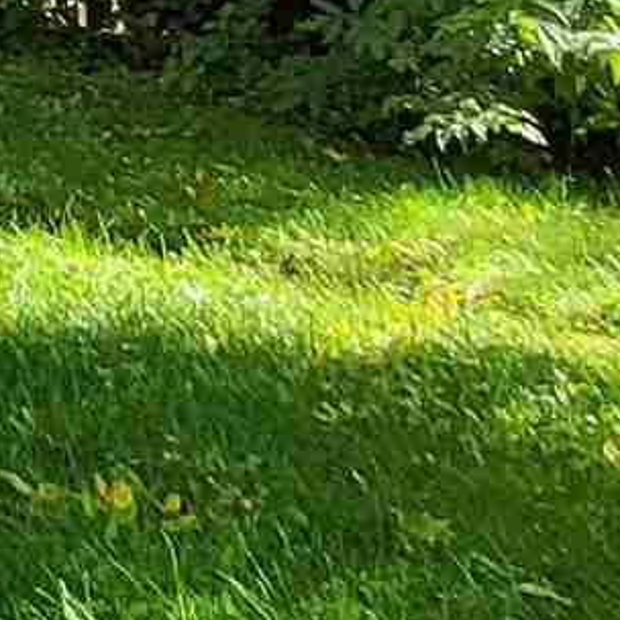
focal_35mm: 116
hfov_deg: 11.7
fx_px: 2351
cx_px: -946
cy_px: -806
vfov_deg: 12.3
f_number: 2.2
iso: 32
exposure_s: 1/291
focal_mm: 1.74
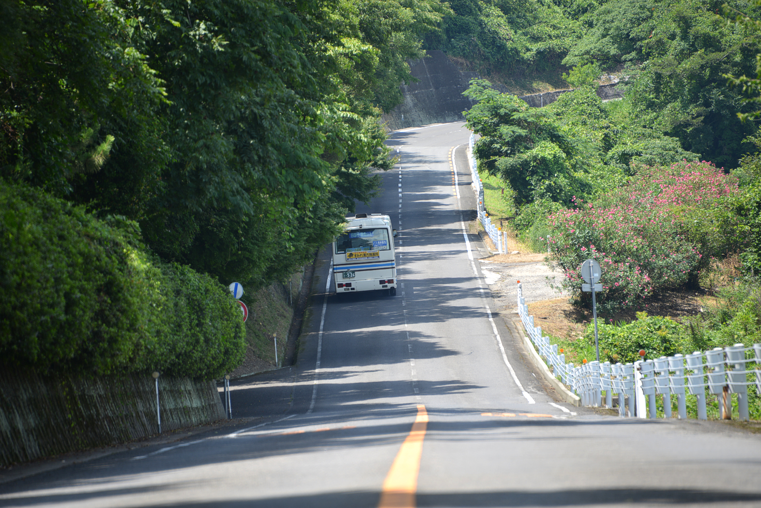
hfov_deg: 6.9
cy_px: 254
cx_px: 380
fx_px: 6342
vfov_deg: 4.6
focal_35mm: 300
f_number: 6.3
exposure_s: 1/160
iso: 100
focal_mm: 300
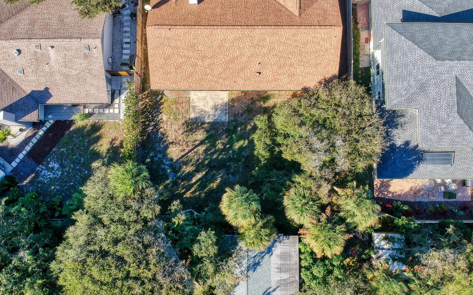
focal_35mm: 27
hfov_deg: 68.4
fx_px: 348
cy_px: 156
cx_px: 240
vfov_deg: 46.0
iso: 100
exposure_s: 1/640
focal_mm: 4.49
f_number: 2.6
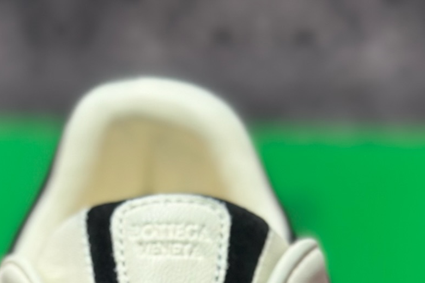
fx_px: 1546
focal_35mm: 131
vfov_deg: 9.8
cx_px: 150
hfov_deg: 15.6
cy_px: 557
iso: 80
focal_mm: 6.86
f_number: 1.78
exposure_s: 1/511
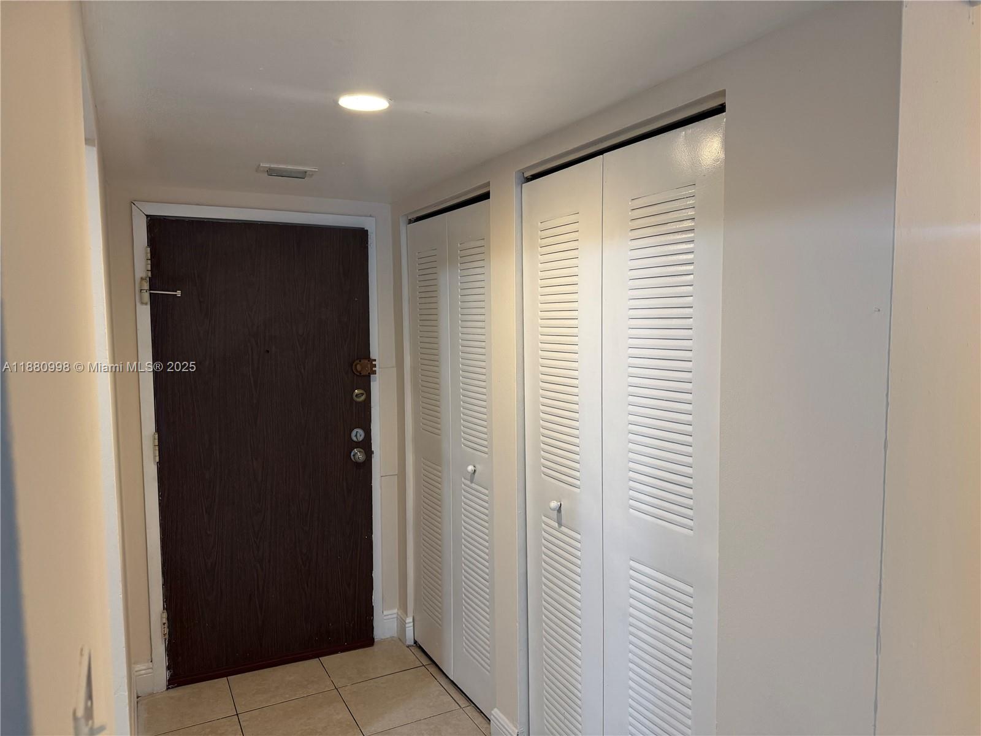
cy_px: 368
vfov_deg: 56.8
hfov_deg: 71.6
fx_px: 680
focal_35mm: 24
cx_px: 490
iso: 160
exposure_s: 1/60
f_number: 1.78
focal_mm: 6.76
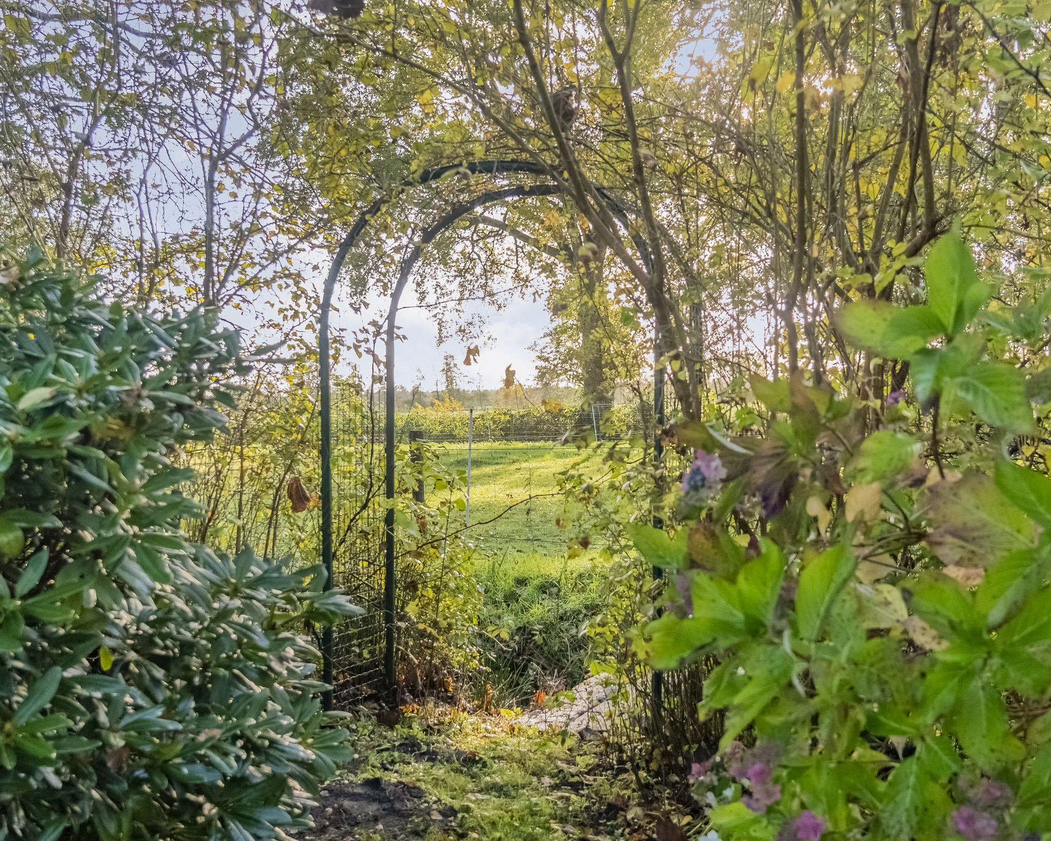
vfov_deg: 38.2
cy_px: 418
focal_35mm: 39
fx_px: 1213
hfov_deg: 46.8
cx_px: 541
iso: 1000
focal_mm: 23
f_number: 2.8
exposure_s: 1/500
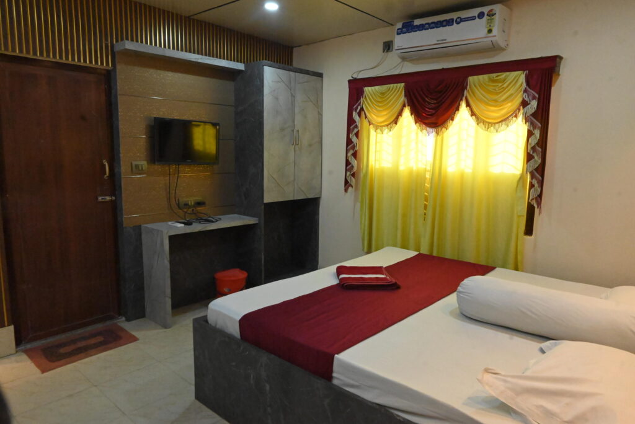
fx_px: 424
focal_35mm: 24
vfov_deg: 53.2
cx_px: 318
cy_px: 212
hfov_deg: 73.7
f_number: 10
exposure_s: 1/200
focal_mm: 24
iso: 12800
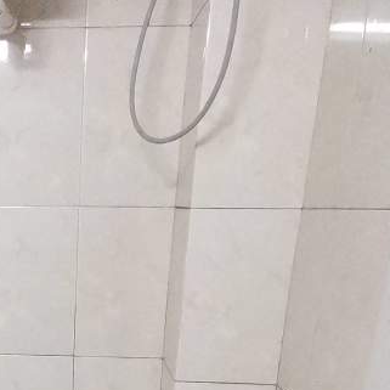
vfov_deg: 30.3
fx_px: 637
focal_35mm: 50
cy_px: 433
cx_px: 30
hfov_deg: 32.2
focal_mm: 1.78
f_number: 2.4
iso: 500
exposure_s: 1/25
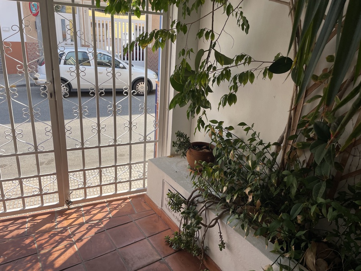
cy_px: 136
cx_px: 180
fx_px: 271
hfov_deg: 67.3
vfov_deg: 53.1
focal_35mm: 26
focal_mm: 4.2
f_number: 1.6
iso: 32
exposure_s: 1/1114
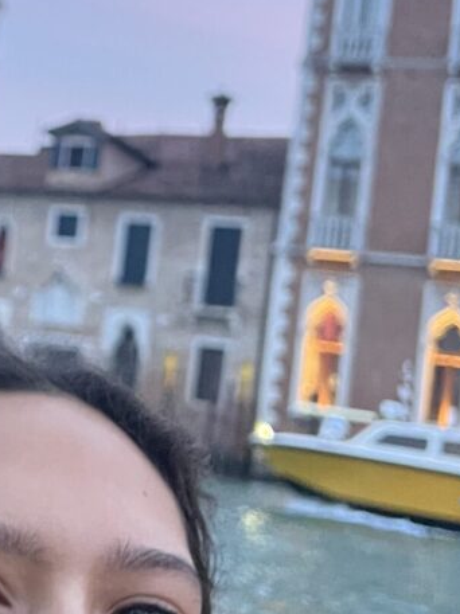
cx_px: -108
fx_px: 1455
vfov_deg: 23.8
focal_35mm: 82
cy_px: 207
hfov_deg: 17.1
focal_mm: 5.7
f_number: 1.5
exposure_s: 1/60
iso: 320
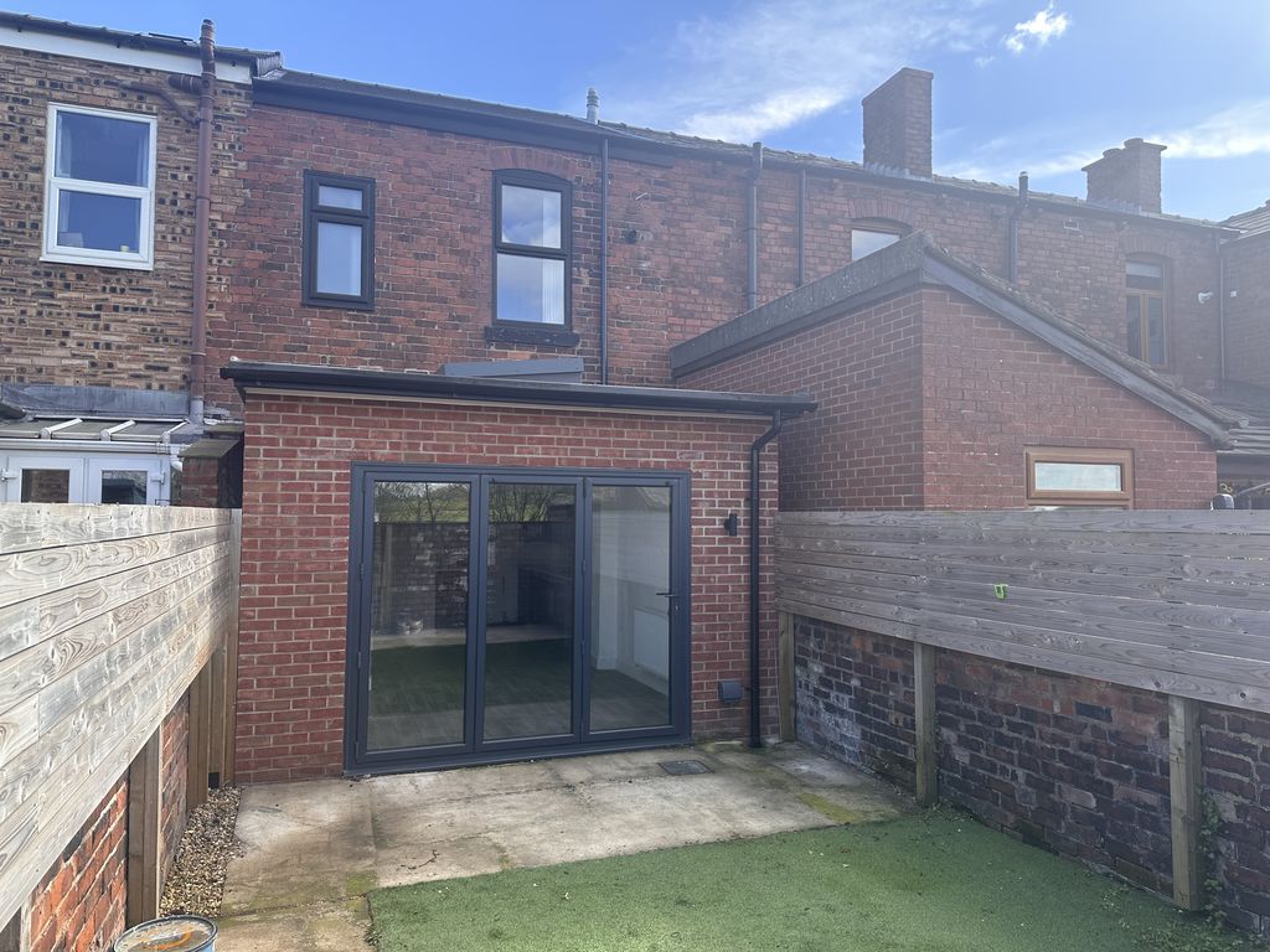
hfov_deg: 71.6
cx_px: 635
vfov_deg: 56.8
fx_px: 881
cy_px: 476
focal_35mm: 24
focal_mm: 6.86
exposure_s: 1/850
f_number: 1.78
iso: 80
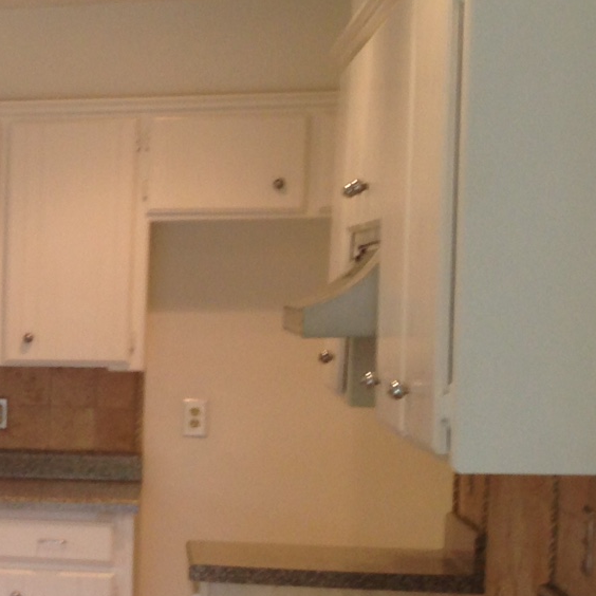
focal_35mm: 106
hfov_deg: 15.0
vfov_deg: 16.3
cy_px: 472
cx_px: -359
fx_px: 2065
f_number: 2.4
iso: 50
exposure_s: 1/24
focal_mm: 4.12
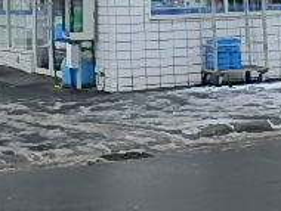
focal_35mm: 121
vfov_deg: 11.8
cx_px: 65
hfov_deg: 16.2
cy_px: -96
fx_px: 983
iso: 125
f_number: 5
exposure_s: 1/250
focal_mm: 6.4
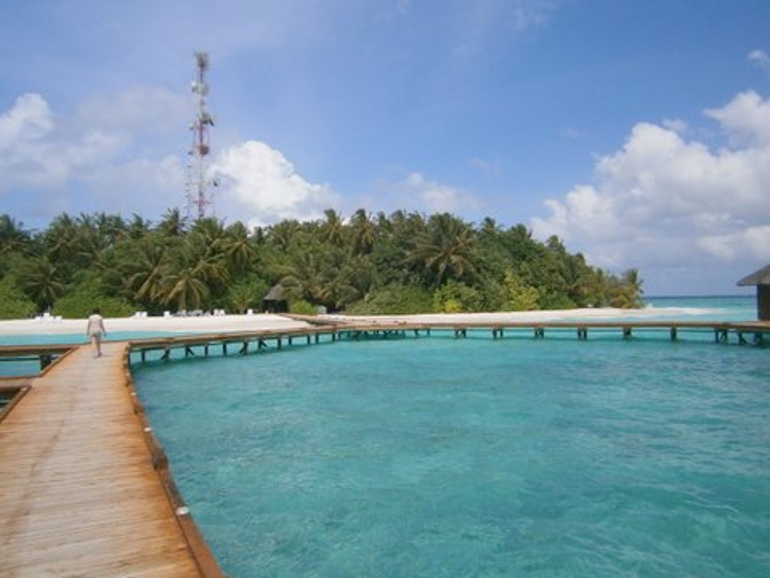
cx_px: 385
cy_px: 289
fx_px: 578
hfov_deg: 67.3
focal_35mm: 26
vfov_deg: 53.1
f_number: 8
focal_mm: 4.7
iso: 80
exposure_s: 1/400
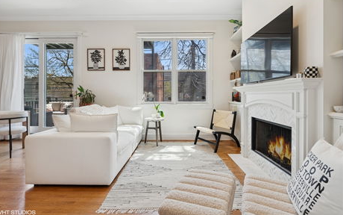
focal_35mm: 17
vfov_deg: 67.9
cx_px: 169
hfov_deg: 94.3
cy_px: 98
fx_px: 159
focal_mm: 16
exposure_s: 1/40
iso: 320
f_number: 8
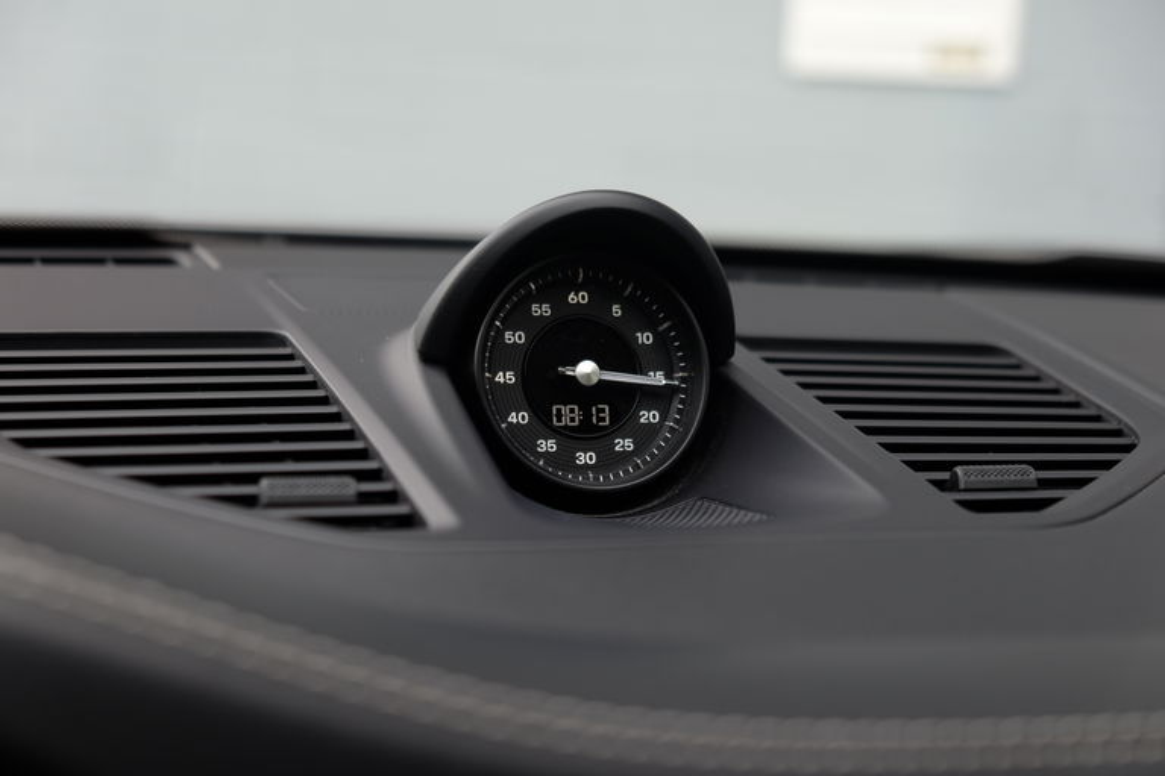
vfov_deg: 22.3
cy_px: 388
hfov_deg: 32.9
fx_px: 1974
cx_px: 582
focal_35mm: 61
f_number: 4
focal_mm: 40.7
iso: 320
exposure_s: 1/60
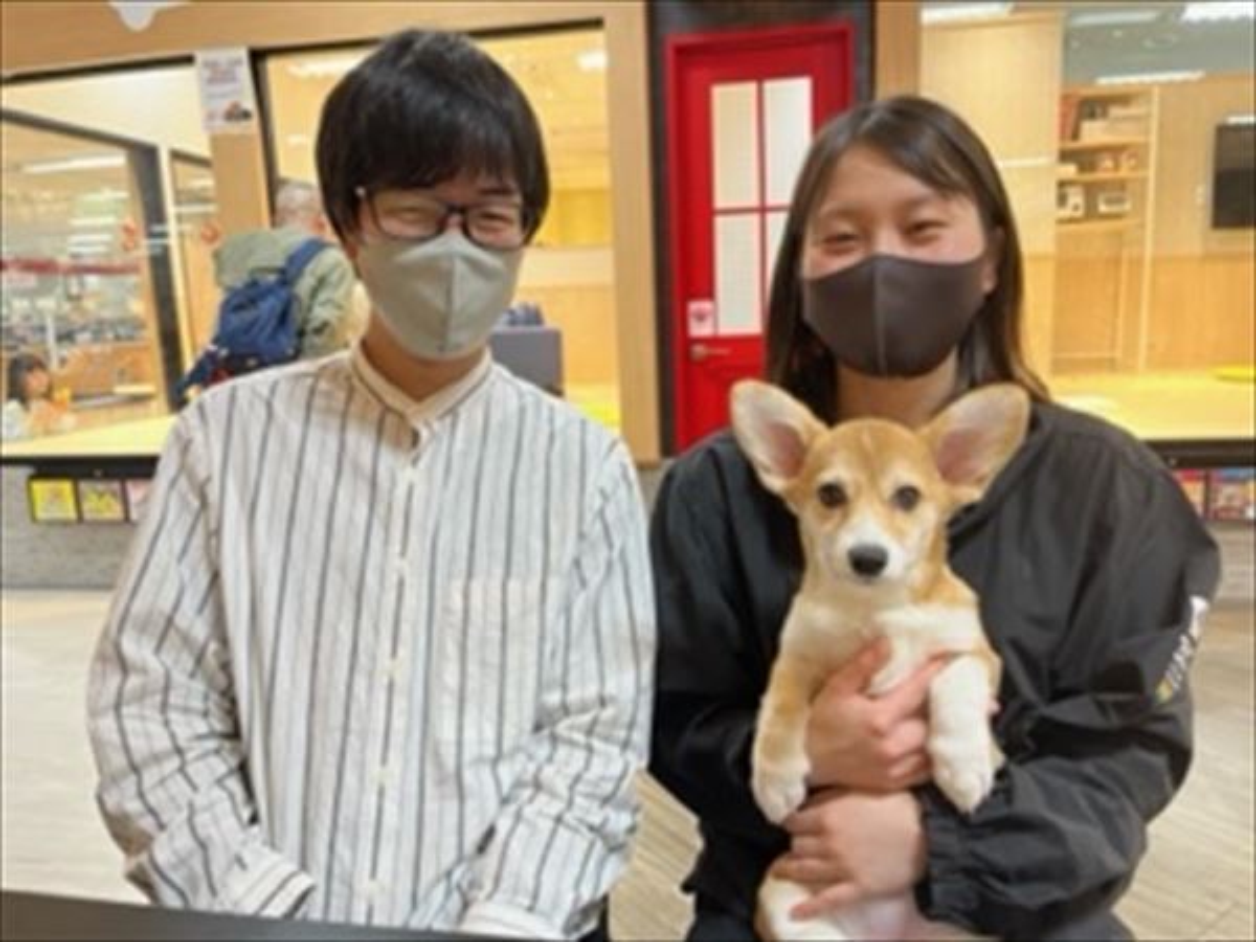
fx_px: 943
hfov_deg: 67.3
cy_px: 471
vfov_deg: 53.1
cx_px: 628
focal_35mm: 26
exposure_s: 1/60
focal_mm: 5.1
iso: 80
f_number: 1.6
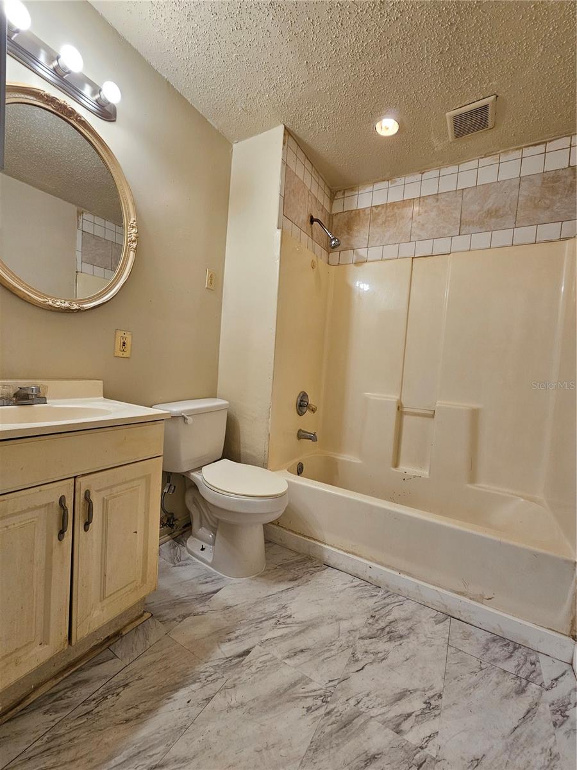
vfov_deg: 106.2
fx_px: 289
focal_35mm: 13
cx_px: 288
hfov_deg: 89.9
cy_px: 385
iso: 80
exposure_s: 1/60
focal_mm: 2.2
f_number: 2.2
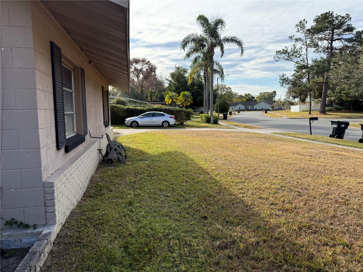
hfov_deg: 71.6
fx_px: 252
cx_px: 182
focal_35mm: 24
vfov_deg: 56.8
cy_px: 136
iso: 100
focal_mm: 6.76
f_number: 1.78
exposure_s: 1/3425
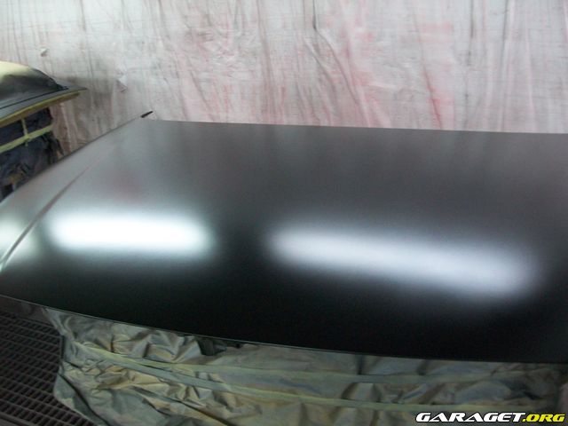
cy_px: 213
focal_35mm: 36
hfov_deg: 51.4
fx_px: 591
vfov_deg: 39.7
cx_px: 284
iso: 160
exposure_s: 1/40
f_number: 2.7
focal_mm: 6
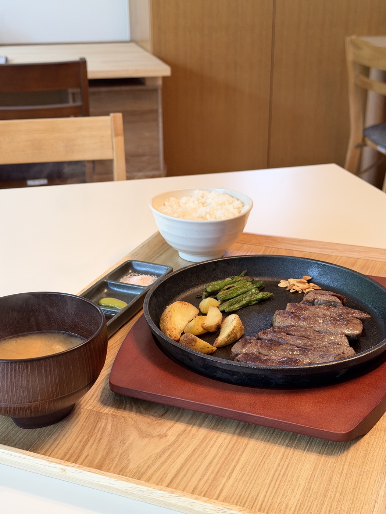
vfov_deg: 39.7
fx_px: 714
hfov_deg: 30.3
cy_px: 257
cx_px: 193
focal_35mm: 48
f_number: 1.78
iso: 250
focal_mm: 6.76
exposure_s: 1/50
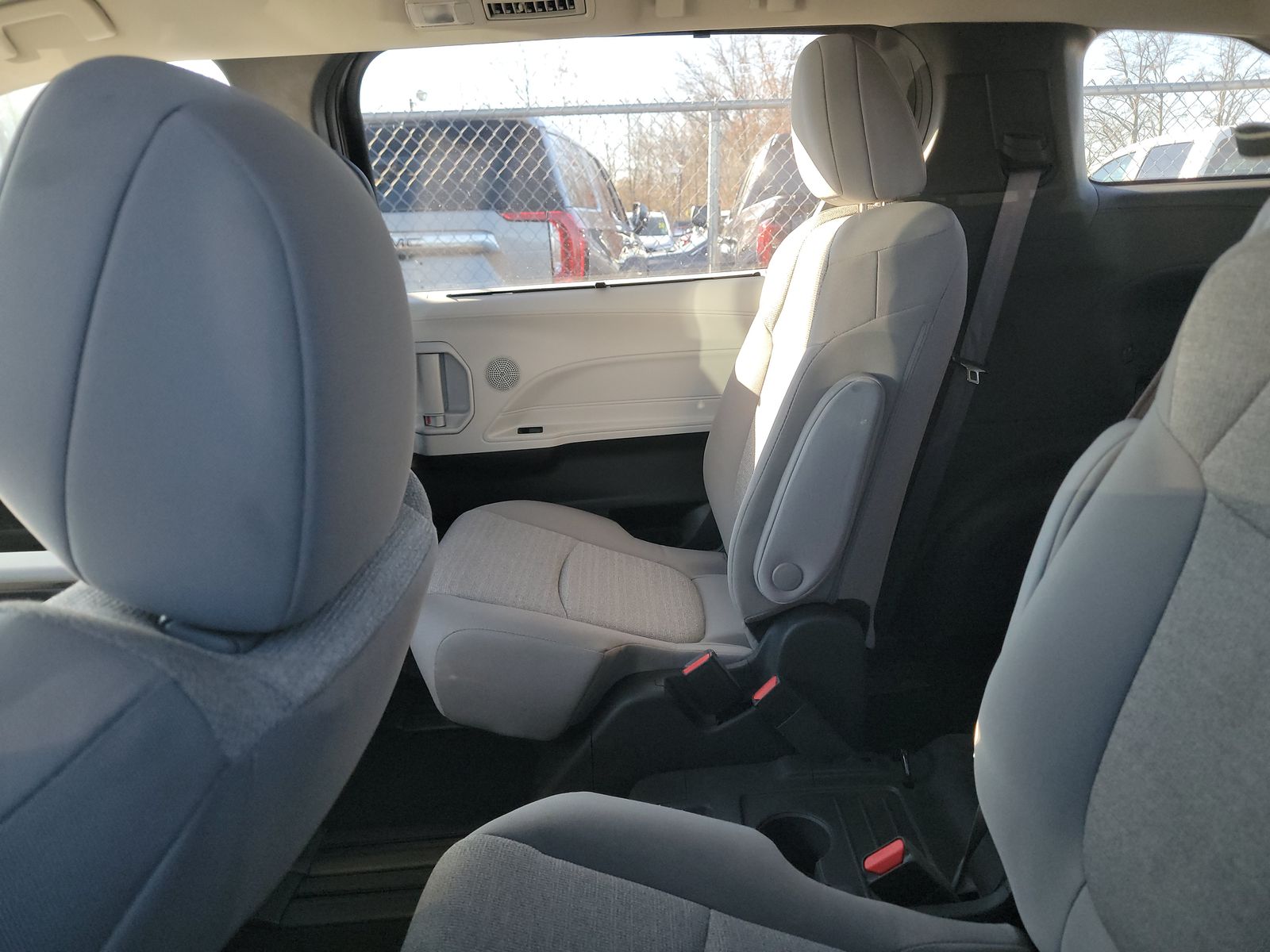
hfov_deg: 71.6
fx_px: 881
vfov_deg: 56.8
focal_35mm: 24
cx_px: 635
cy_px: 476
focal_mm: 6.7
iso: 659
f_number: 1.8
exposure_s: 1/59
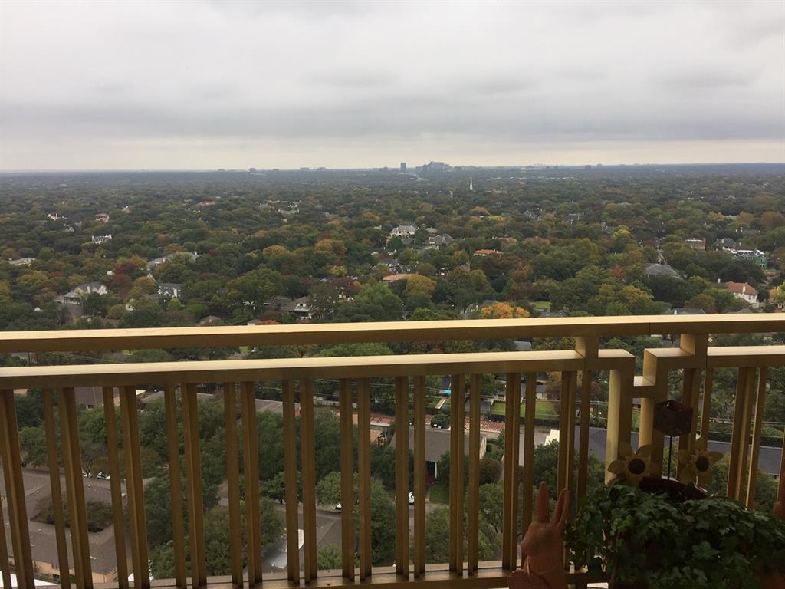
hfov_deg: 61.7
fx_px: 658
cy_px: 294
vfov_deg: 48.2
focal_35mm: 29
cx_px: 392
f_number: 2.2
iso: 32
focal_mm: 4.15
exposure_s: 1/240
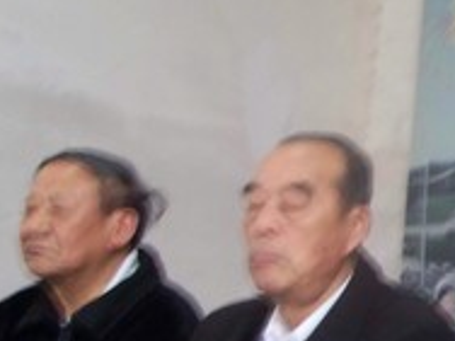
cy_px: 30
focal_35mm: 138
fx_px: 1814
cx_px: 828
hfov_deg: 12.9
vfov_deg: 10.7
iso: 200
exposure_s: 1/8
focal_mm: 7.8
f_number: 2.8
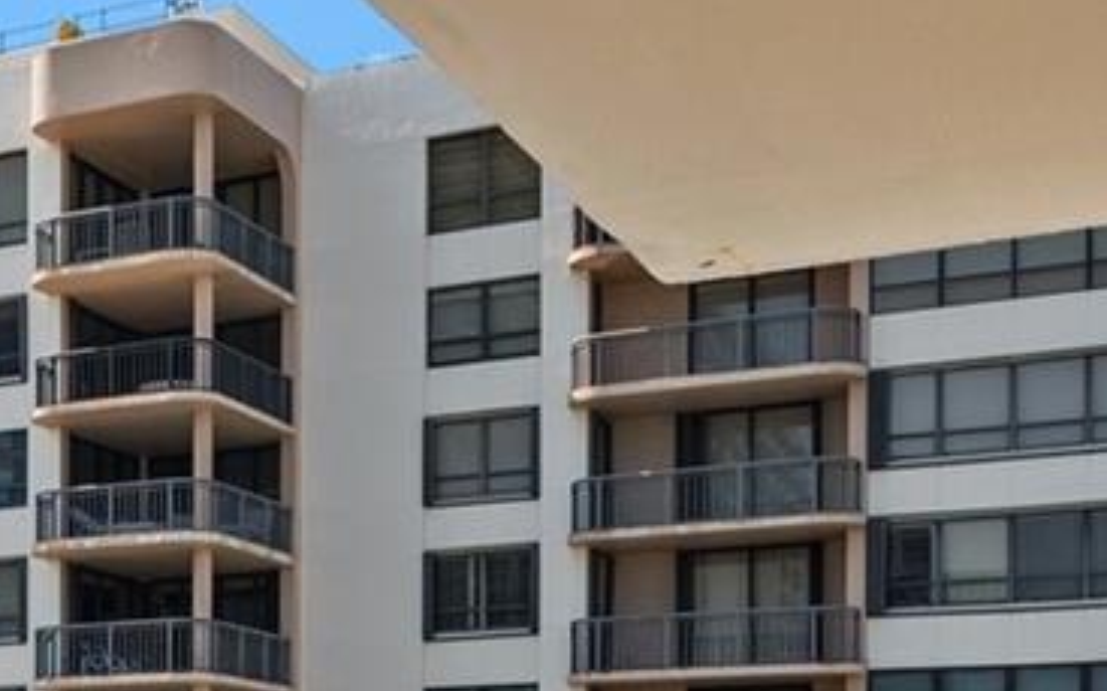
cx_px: -84
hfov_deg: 26.8
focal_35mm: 71
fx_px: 2141
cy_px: 970
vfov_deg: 16.9
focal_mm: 16
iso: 200
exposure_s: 1/200
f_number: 8
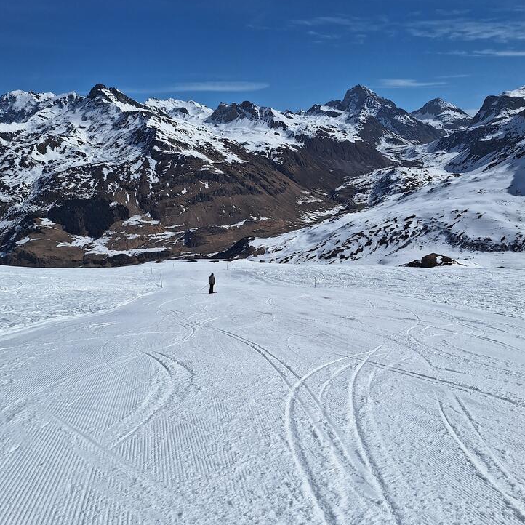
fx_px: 498
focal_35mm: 29
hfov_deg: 55.6
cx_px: 256
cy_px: 289
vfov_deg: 55.5
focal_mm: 5.54
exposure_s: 1/8000
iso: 40
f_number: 1.8
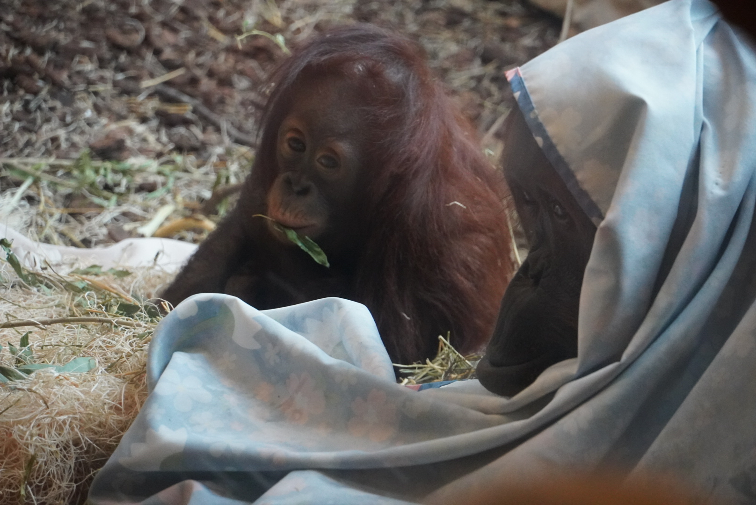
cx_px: 378
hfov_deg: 10.2
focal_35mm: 202
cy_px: 252
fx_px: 4255
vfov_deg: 6.8
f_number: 5.6
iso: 6400
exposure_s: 1/160
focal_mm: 135
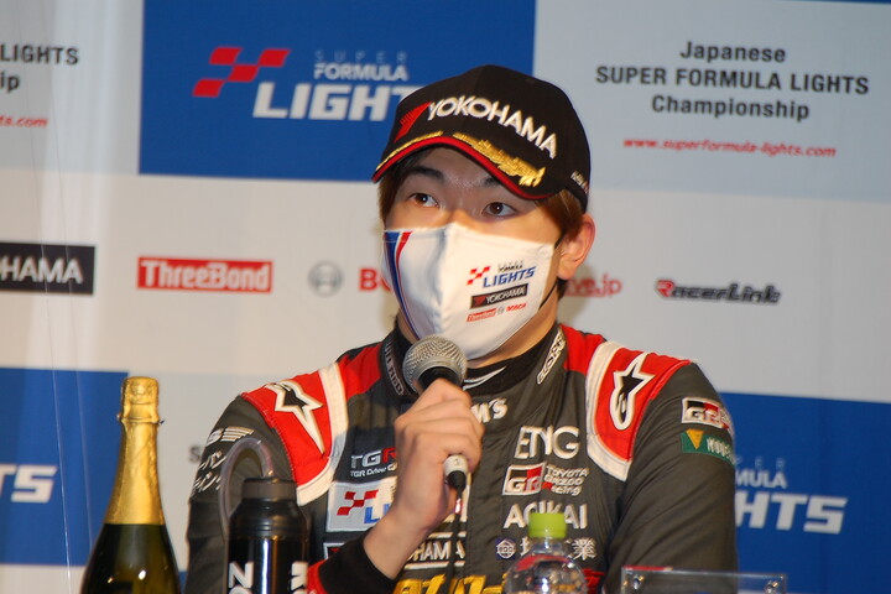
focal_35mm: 255
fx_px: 6311
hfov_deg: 8.1
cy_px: 297
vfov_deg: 5.4
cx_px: 446
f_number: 5.6
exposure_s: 1/60
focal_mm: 170
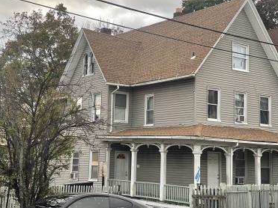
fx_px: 554
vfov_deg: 21.3
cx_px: 149
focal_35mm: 69
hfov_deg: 28.2
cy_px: 98
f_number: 2.2
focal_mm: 7.5
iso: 80
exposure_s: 1/99
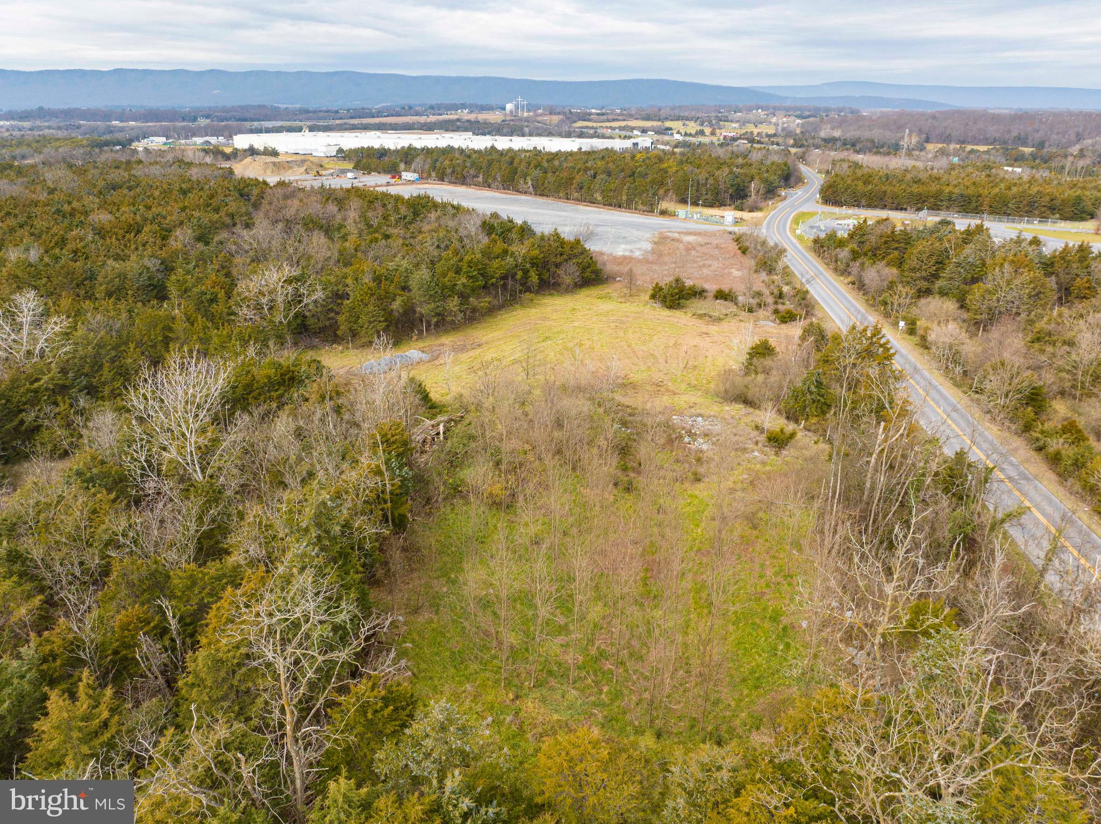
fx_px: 763
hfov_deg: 71.6
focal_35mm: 24
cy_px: 412
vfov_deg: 56.8
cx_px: 550
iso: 140
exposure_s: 1/640
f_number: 2.8
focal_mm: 12.29
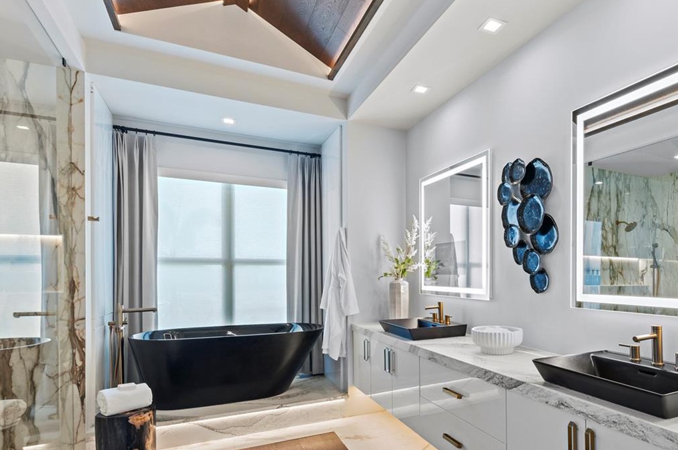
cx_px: 428
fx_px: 414
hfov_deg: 77.1
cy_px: 265
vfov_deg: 56.8
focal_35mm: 22
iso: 200
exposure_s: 1/3
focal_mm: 14
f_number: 9
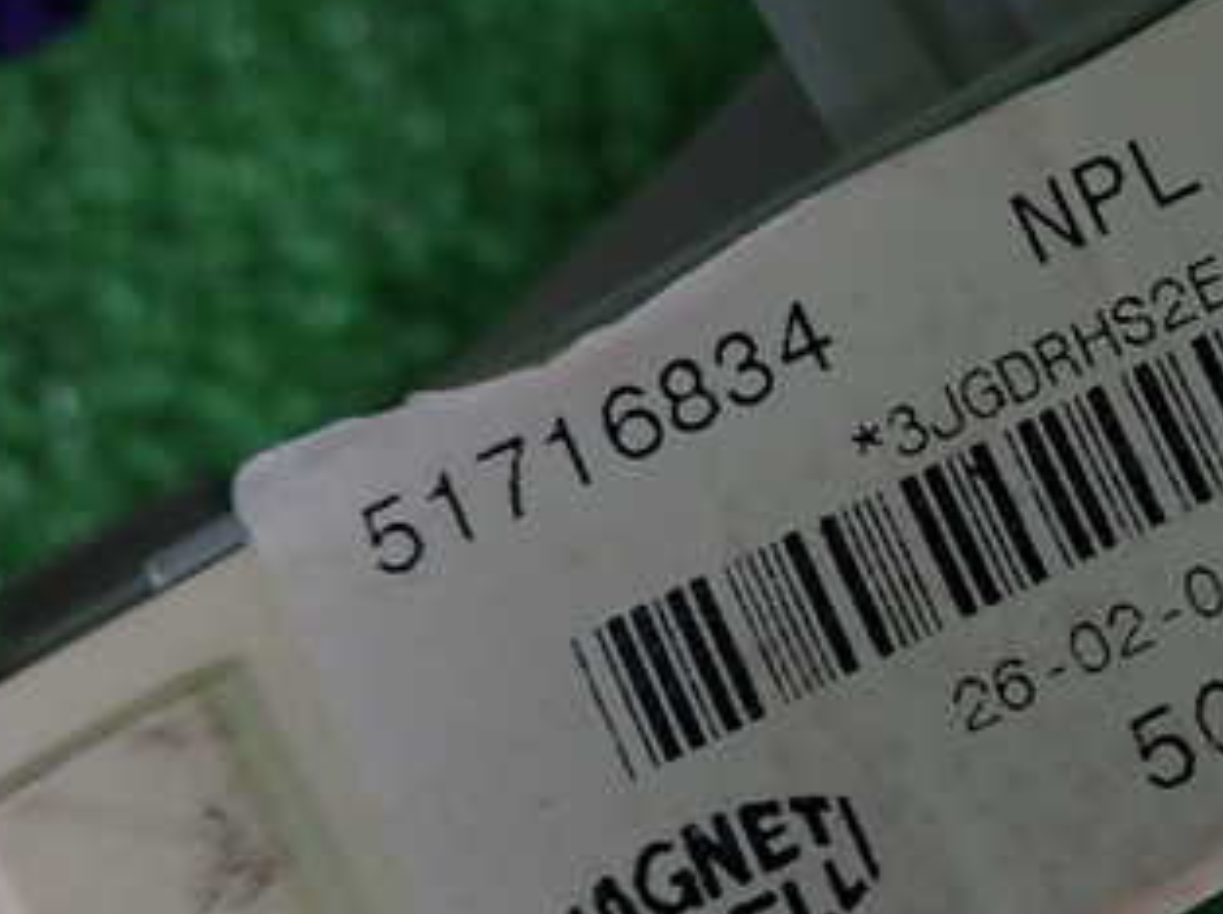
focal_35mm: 48
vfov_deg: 30.2
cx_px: 1118
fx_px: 1694
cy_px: 484
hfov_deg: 37.0
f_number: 2
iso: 100
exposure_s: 1/100
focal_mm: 4.5
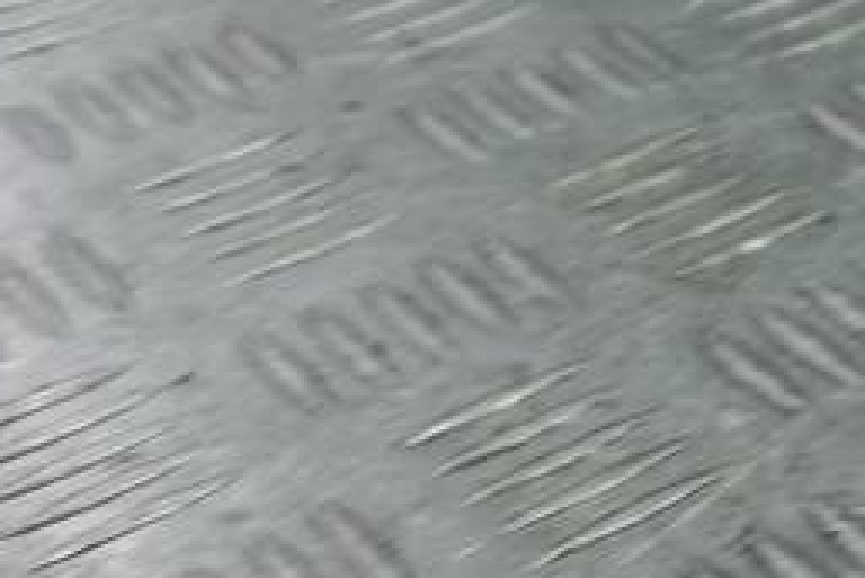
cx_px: 1622
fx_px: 2500
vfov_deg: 13.2
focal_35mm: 104
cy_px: 399
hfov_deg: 16.1
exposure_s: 1/50
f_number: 1.8
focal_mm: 4.6
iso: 64
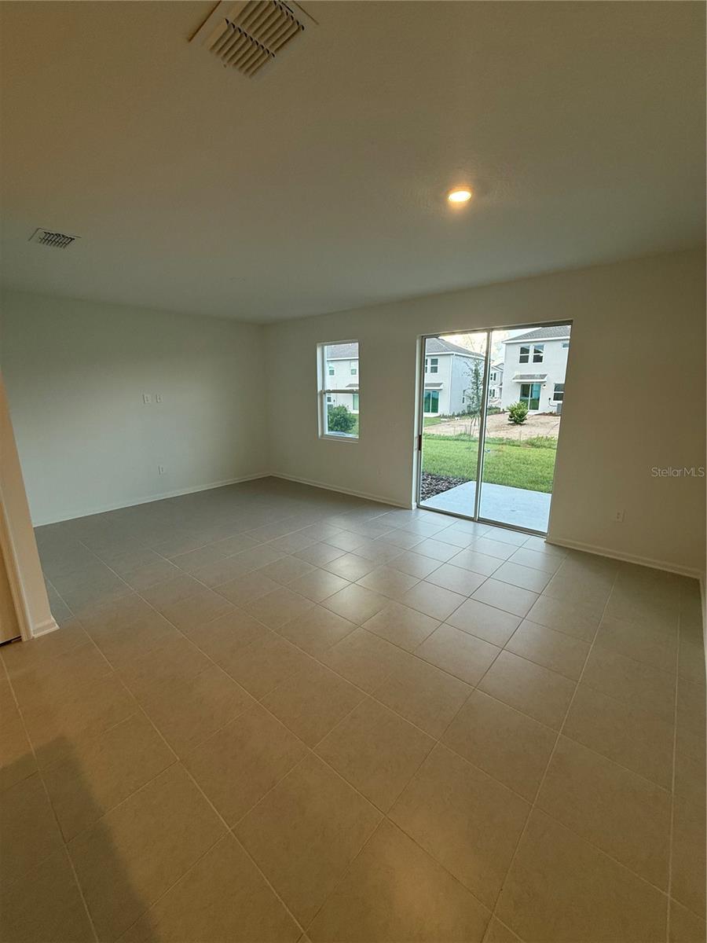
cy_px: 472
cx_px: 354
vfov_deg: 102.1
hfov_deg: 85.7
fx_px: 381
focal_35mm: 14
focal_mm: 2.22
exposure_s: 1/120
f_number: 2.2
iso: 125
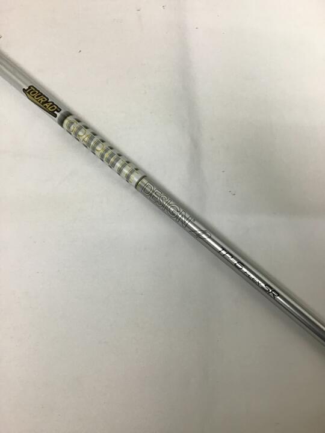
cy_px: 216
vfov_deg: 58.4
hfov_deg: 45.4
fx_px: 388
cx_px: 162
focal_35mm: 31
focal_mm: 3.3
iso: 100
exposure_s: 1/33
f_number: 2.4
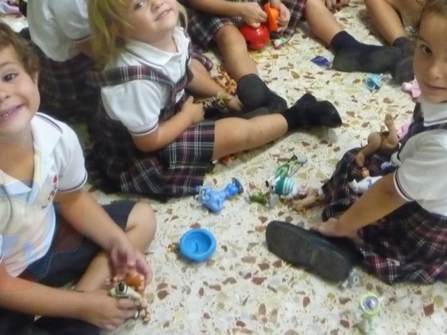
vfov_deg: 23.0
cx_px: 319
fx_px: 787
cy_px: 1
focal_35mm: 61
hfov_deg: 31.3
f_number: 3.3
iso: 800
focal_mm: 5.2
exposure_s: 1/50
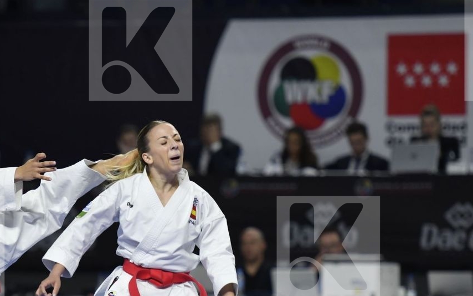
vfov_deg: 3.6
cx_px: 141
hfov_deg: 5.8
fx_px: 4706
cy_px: 247
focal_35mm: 365
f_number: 2.8
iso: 800
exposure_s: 1/800
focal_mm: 170
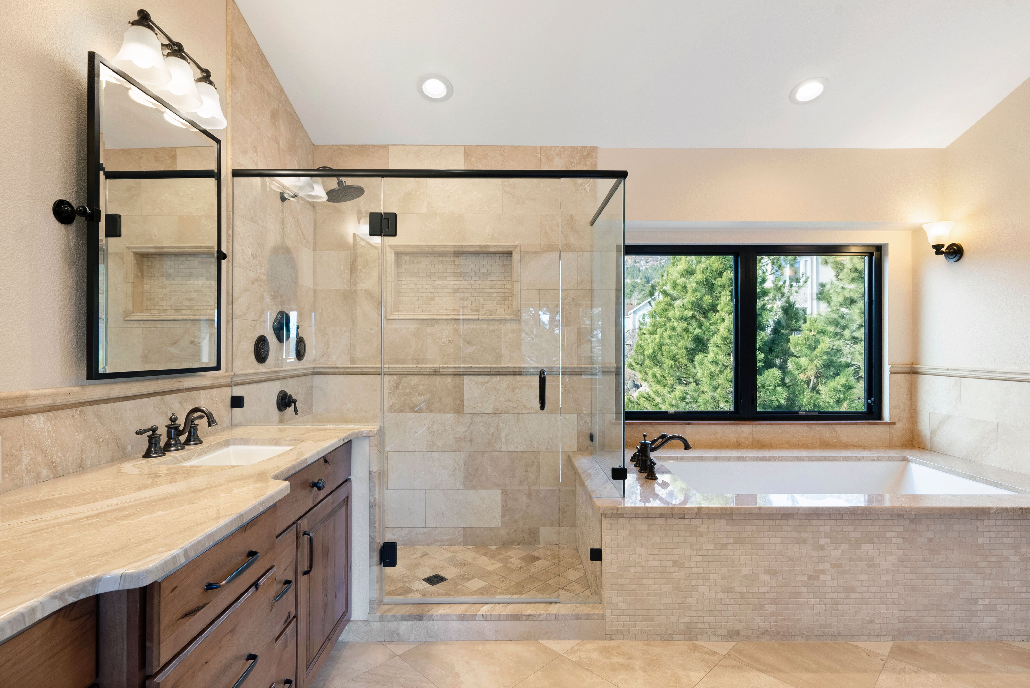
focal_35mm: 18
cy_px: 344
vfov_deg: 67.5
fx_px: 515
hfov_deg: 90.0
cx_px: 515
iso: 640
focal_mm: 18
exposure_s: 1/3
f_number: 9
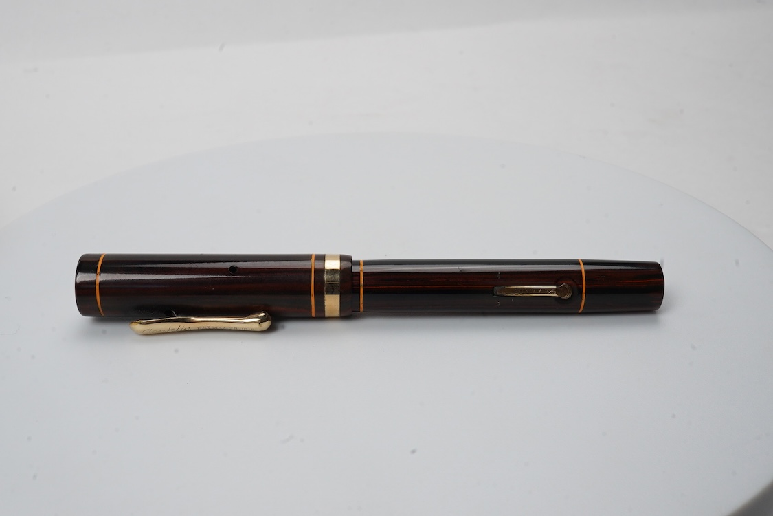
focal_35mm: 45
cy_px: 258
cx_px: 386
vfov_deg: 29.9
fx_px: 966
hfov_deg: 43.6
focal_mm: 30
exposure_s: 1/100
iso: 800
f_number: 20
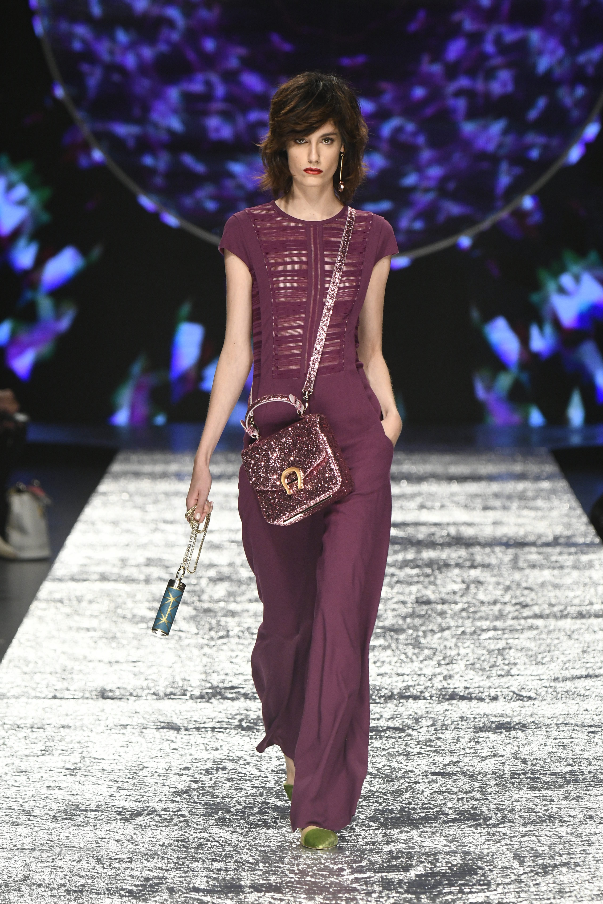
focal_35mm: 330
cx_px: 302
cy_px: 452
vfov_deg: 6.2
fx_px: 8291
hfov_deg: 4.2
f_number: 5.6
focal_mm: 220
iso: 2000
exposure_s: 1/500
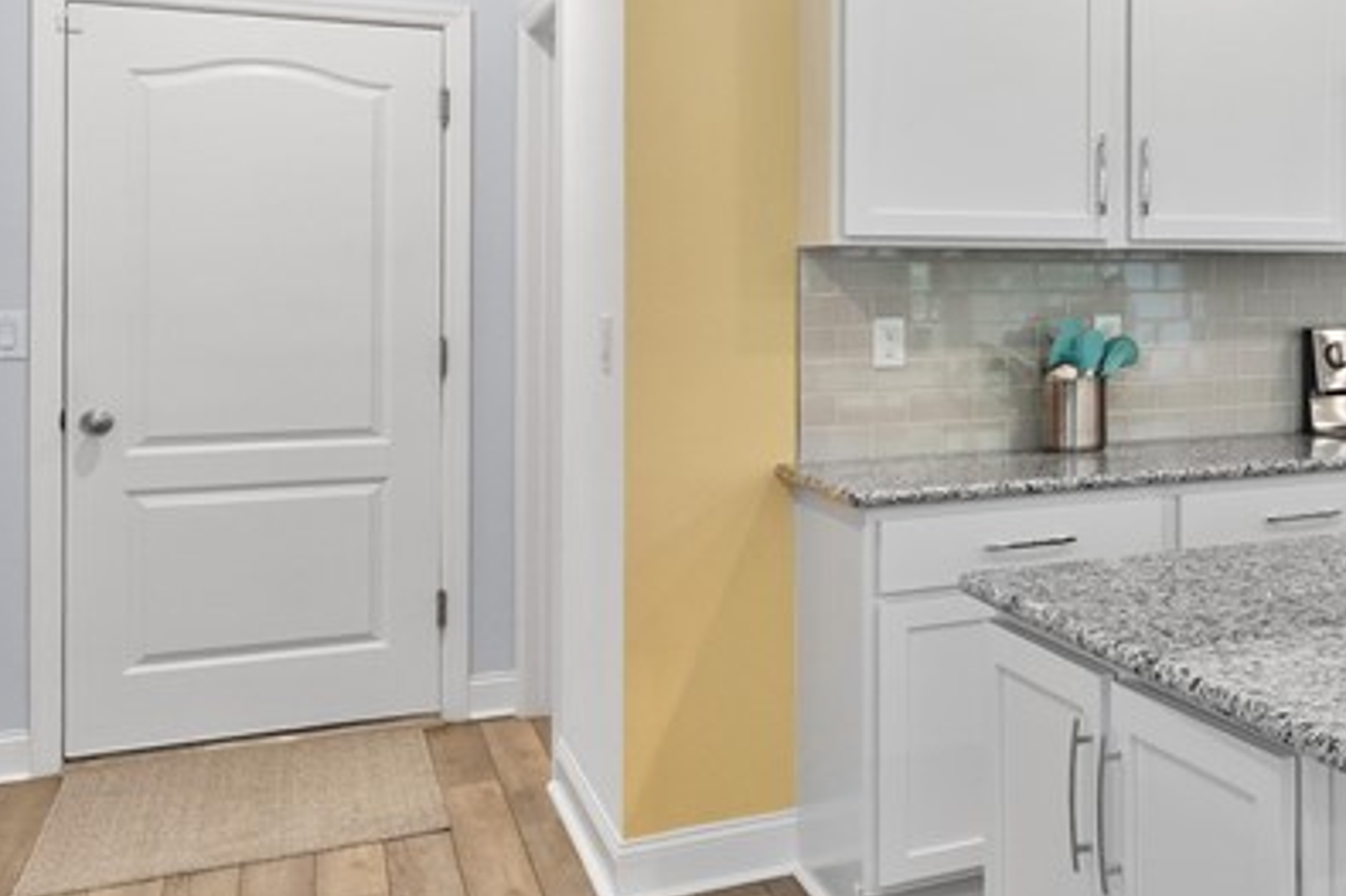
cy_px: 347
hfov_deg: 34.2
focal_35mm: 44
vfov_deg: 30.4
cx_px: 1673
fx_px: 1644
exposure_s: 1/2.5
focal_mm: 16
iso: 400
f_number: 8
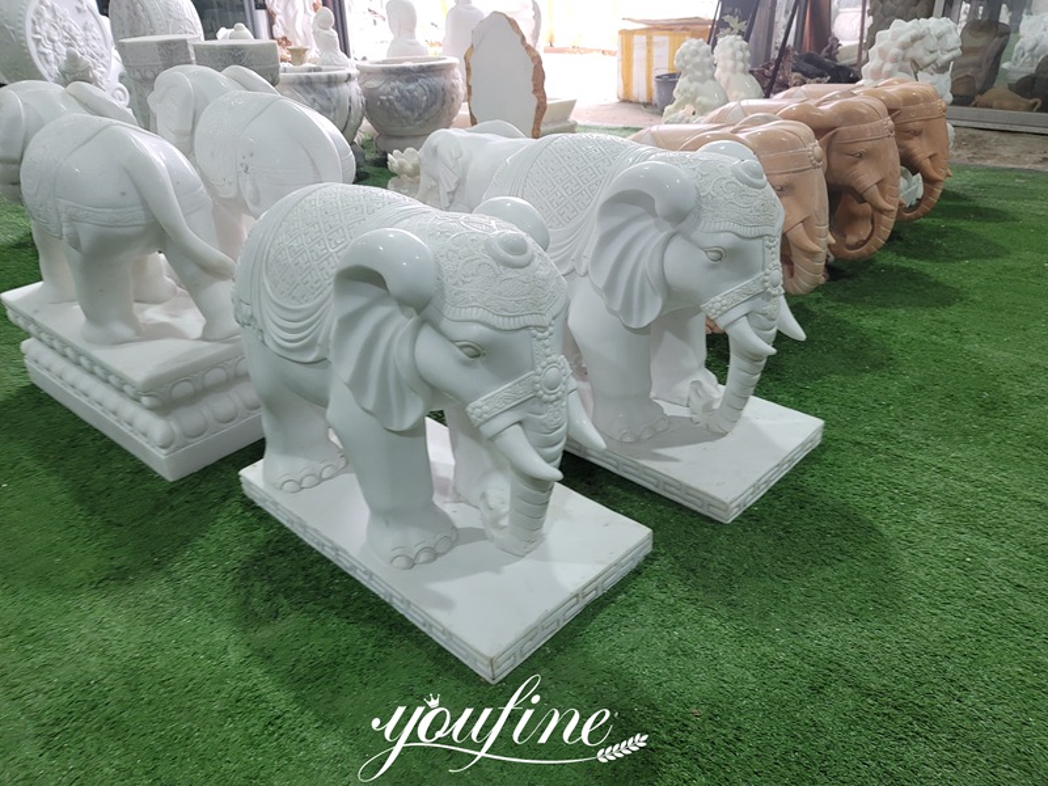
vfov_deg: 54.9
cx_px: 524
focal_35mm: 25
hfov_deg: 69.4
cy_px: 393
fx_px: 757
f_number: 1.8
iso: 100
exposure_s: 1/100
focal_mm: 7
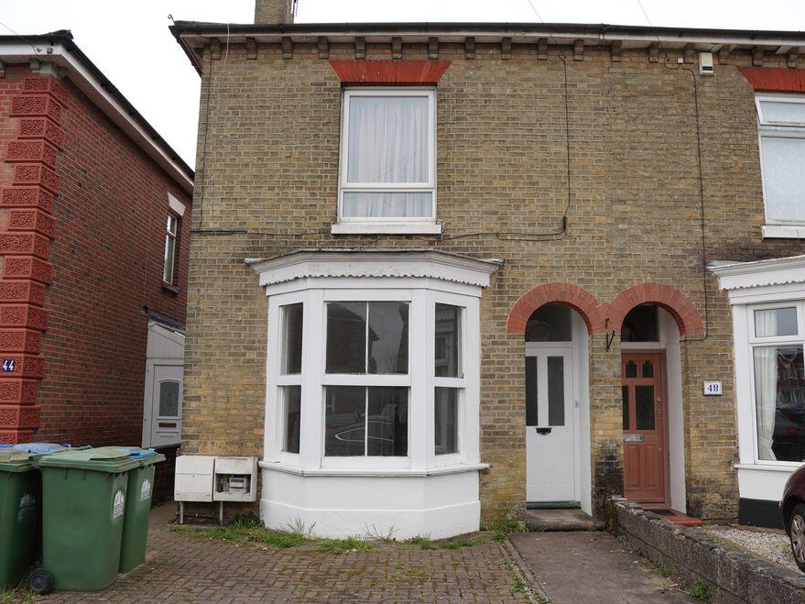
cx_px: 431
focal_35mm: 29
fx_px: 664
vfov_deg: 48.9
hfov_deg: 62.4
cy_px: 306
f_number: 4.5
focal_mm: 17
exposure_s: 1/160
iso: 100
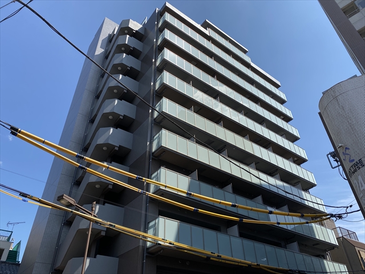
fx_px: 274
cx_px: 182
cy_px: 137
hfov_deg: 67.3
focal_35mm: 26
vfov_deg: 53.1
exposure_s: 1/3049
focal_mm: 4.25
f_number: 1.8
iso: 32
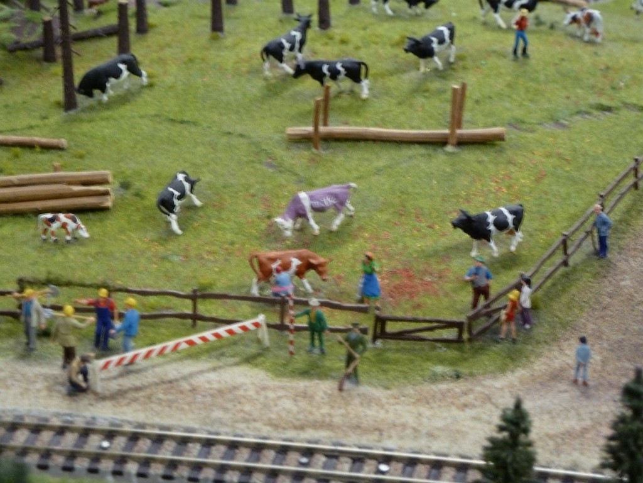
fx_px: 1932
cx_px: 322
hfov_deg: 18.9
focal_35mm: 104
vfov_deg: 14.2
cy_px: 242
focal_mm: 17
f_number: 4.3
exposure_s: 1/8
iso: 400
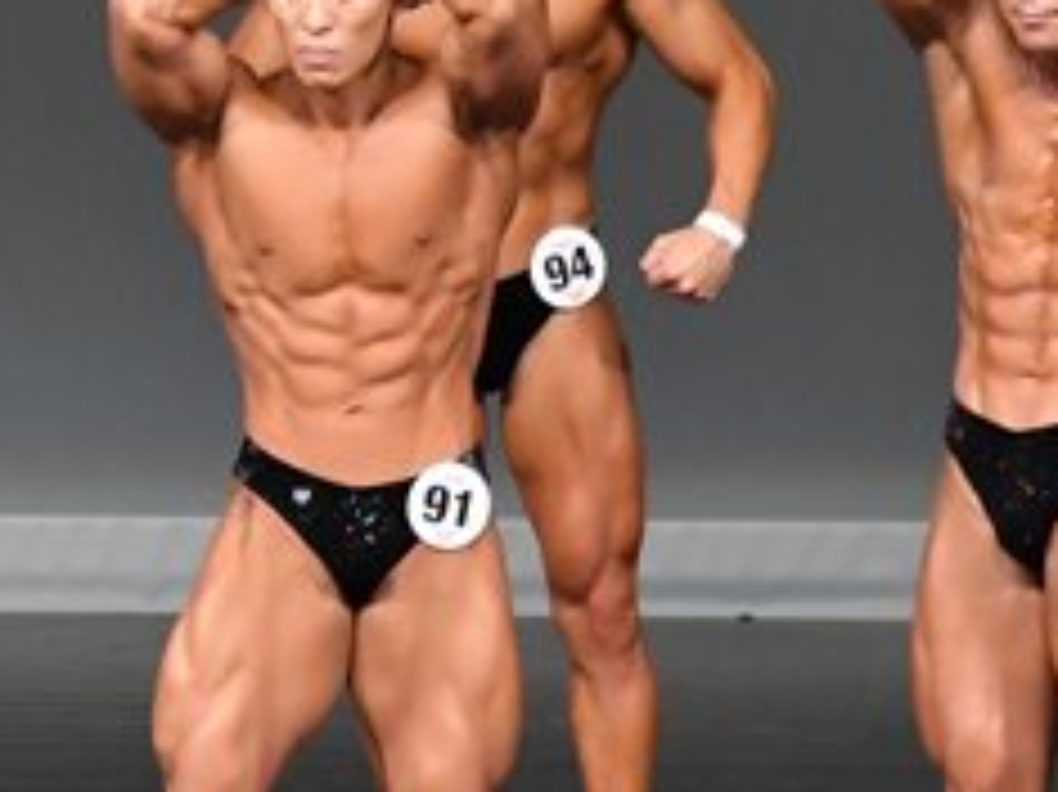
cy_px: 495
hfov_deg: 2.5
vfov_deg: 1.8
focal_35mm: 809
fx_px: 24714
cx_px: -47
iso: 5000
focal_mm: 170
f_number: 5.6
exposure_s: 1/400
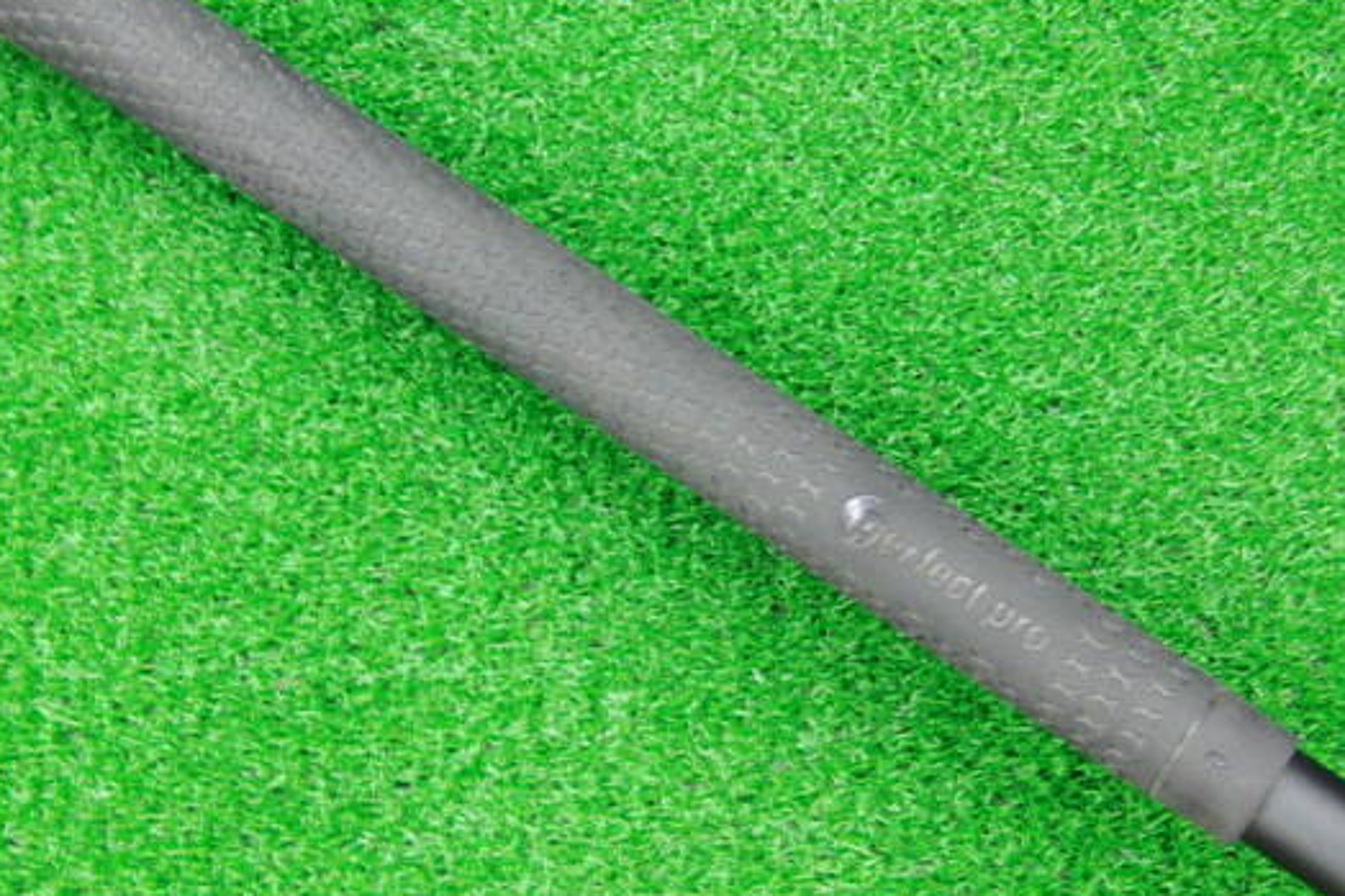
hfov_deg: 41.9
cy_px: 413
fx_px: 1755
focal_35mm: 47
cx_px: 670
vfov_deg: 28.6
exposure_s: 1/15
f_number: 3.6
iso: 400
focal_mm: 6.42
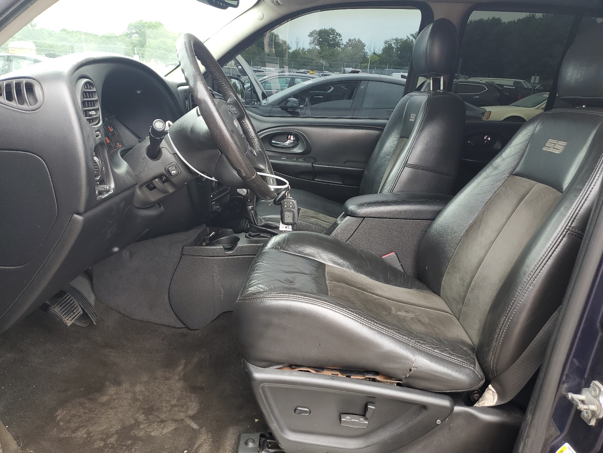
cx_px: 302
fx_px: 453
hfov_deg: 67.3
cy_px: 226
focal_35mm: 26
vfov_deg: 53.1
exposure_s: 1/147
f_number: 1.5
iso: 50
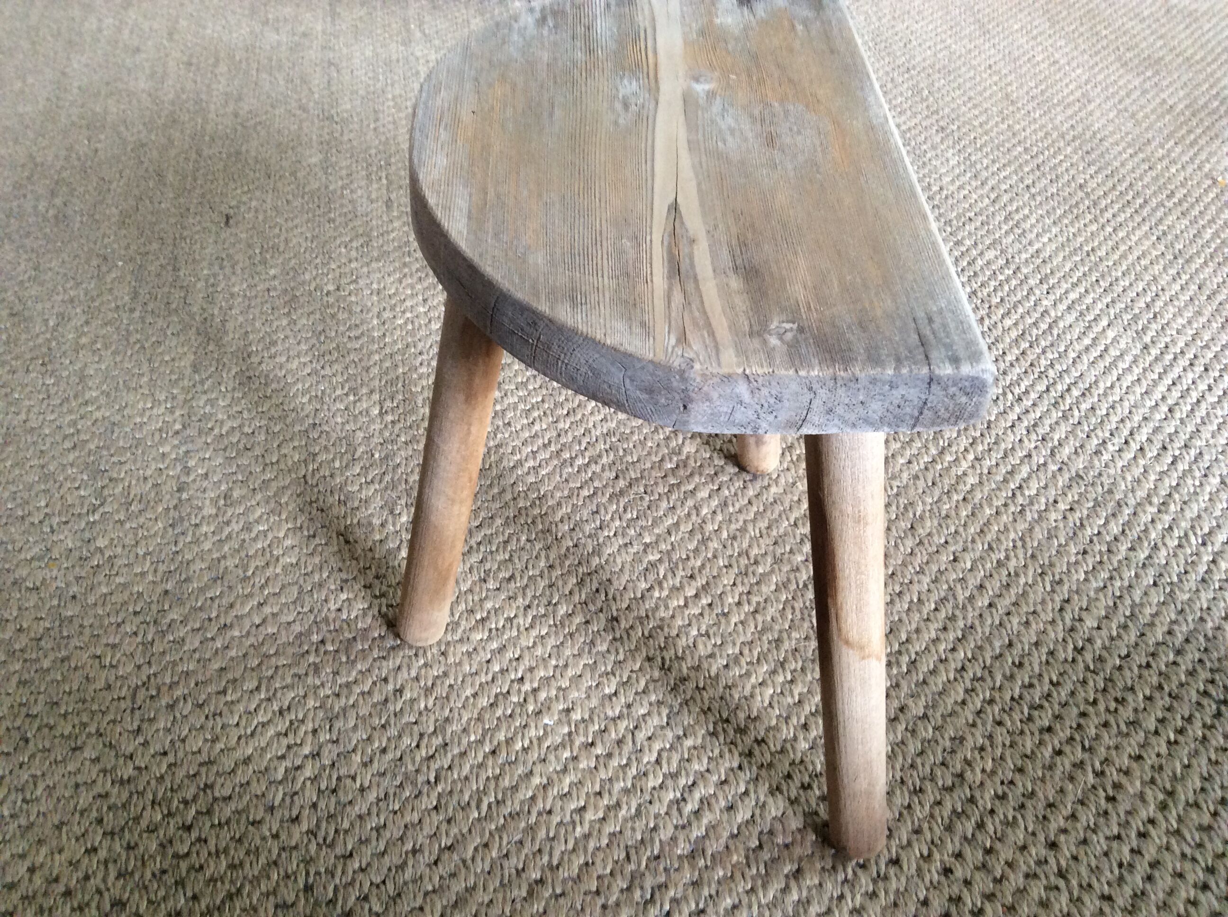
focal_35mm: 32
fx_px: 1134
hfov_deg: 56.9
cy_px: 458
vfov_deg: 44.1
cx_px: 614
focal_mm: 3.3
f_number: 2.4
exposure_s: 1/25
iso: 125
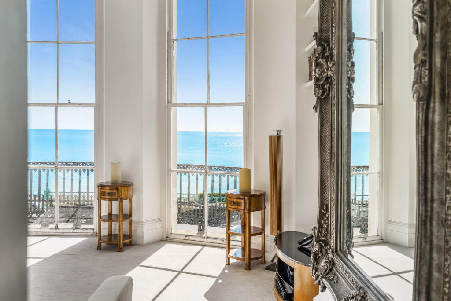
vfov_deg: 37.9
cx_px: 226
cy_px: 150
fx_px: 439
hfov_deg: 54.4
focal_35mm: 35
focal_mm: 35
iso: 400
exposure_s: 1/250
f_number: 8
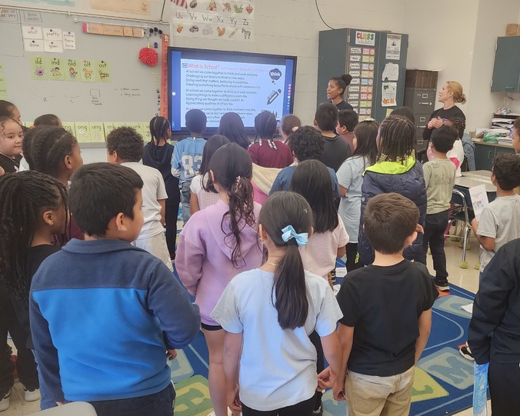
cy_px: 223
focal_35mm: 34
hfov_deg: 52.3
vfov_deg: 43.3
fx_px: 523
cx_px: 322
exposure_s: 1/120
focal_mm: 6.4
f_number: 1.8
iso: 800
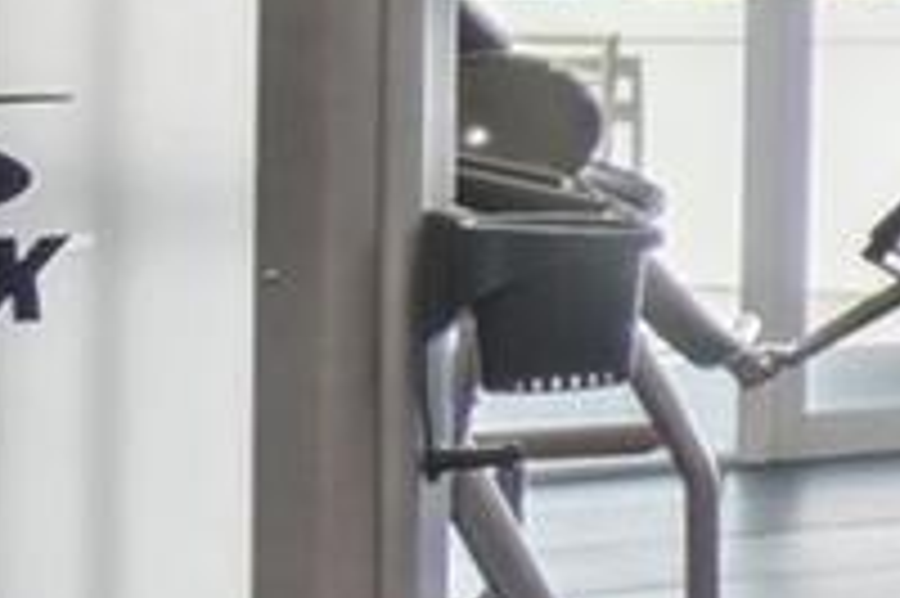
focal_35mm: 120
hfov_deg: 8.3
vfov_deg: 11.4
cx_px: 3573
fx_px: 2997
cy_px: 180
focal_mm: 10
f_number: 4
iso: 400
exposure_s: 1/250
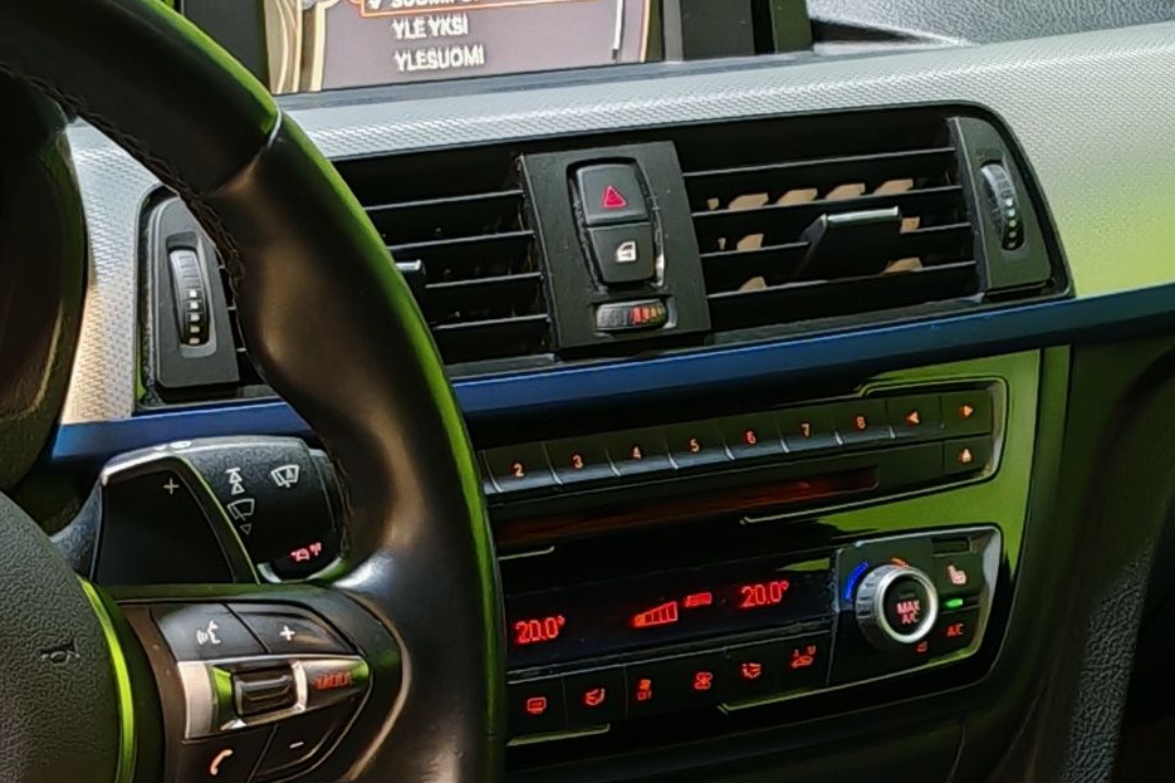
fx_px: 4014
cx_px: 457
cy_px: 1443
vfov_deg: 10.4
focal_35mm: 123
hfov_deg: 16.6
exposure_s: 1/33
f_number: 1.4
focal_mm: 6.83
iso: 80
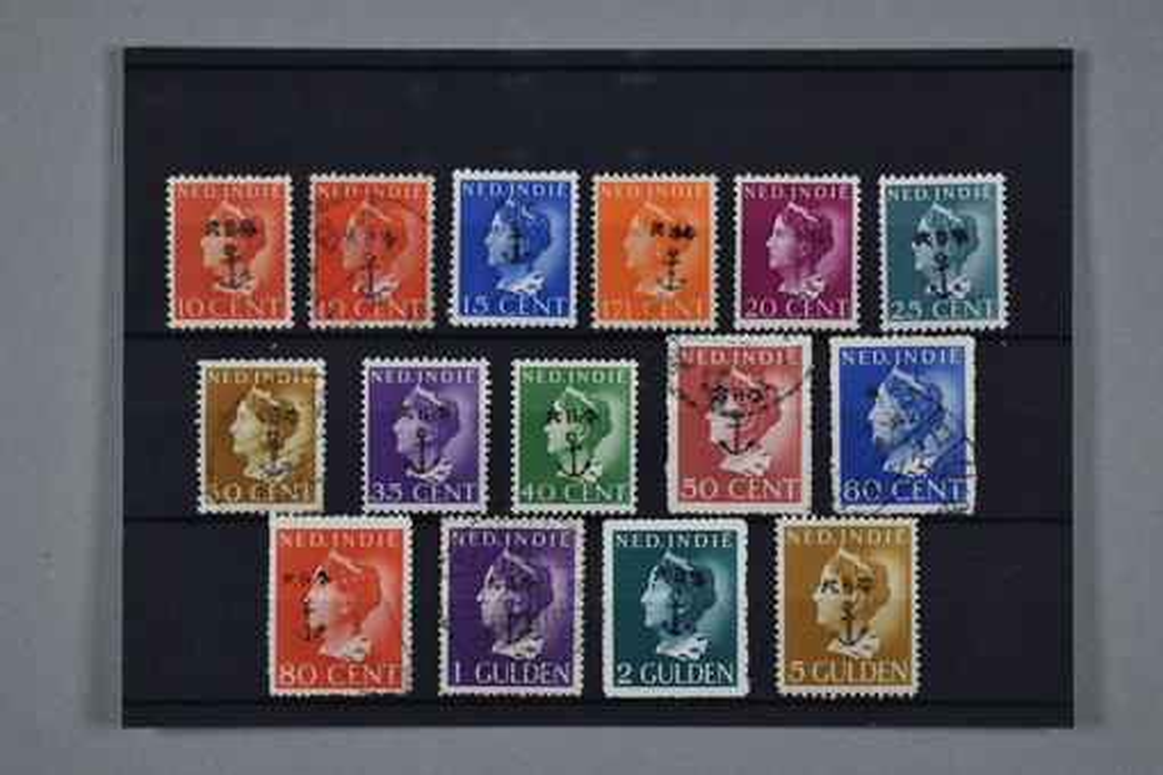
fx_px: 2180
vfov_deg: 20.2
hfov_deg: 29.9
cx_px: 582
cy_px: 388
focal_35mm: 68
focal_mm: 45
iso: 100
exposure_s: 1/80
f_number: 5
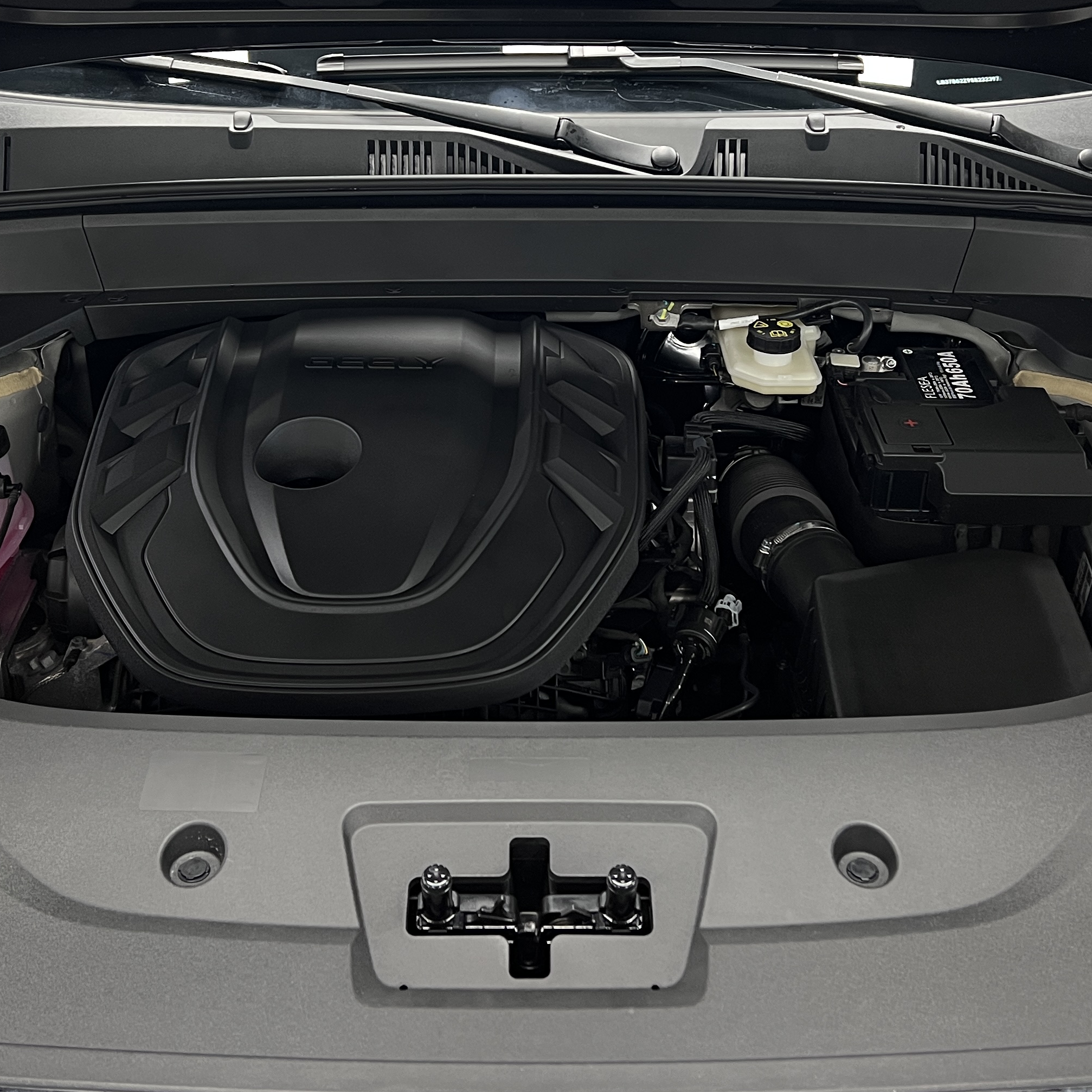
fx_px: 1642
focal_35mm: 46
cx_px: 539
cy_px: 345
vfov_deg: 36.3
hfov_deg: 36.8
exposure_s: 1/50
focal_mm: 5.7
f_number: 1.5
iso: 160
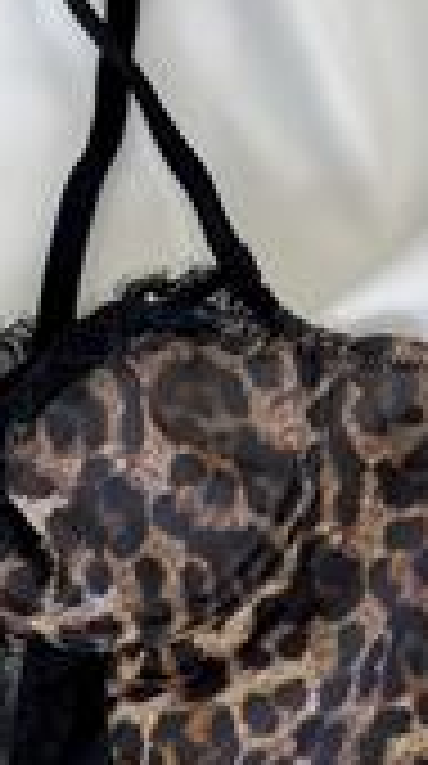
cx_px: -5
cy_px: 934
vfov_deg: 22.0
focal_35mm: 89
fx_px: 1805
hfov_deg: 13.3
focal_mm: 5.7
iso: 40
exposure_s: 1/164
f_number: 1.5
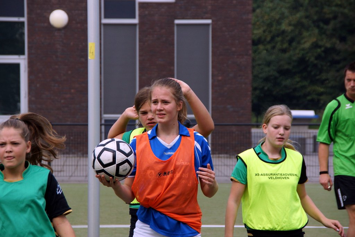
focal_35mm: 202
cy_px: 118
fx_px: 1997
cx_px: 178
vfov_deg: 6.8
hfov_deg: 10.2
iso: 400
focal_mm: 135
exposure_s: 1/1000
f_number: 7.1
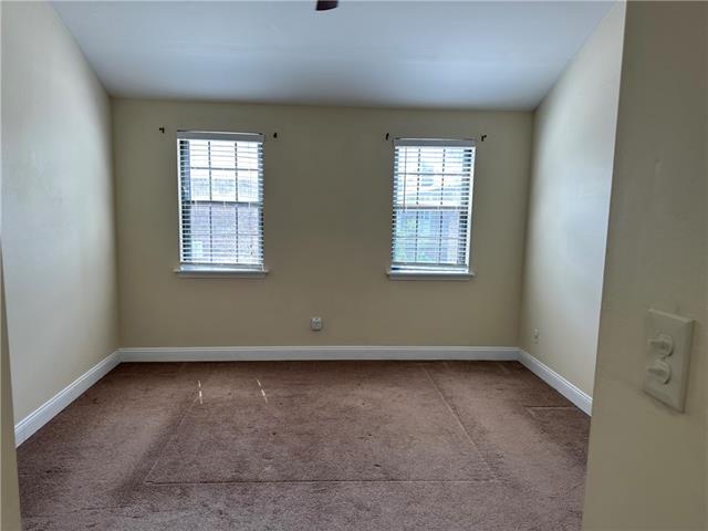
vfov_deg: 56.8
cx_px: 354
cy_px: 266
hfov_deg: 71.6
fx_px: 491
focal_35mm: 24
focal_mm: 6.86
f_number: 1.78
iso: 80
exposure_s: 1/165
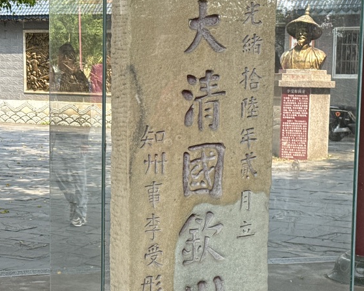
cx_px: 184
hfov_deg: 22.2
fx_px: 926
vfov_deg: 17.8
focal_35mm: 86
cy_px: 191
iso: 80
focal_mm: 6.76
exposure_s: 1/1980
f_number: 1.78
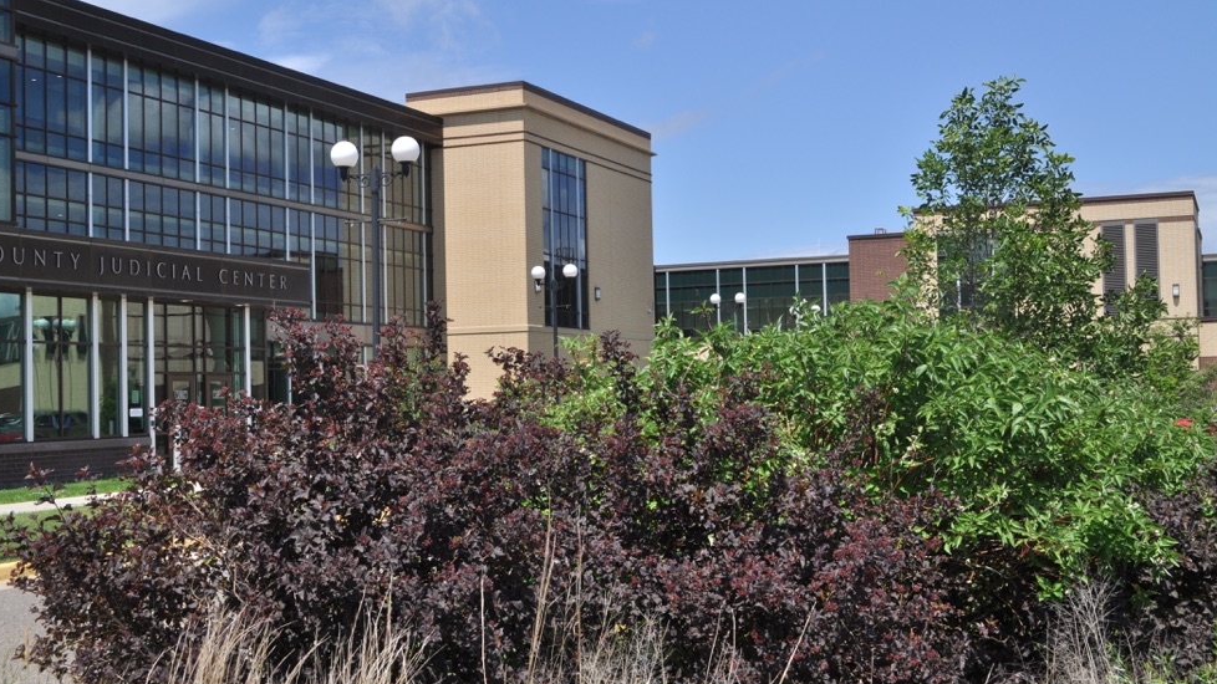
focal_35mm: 47
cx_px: 606
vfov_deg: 25.7
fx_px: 1502
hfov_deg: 44.1
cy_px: 352
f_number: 11
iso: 250
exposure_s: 1/400
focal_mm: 29
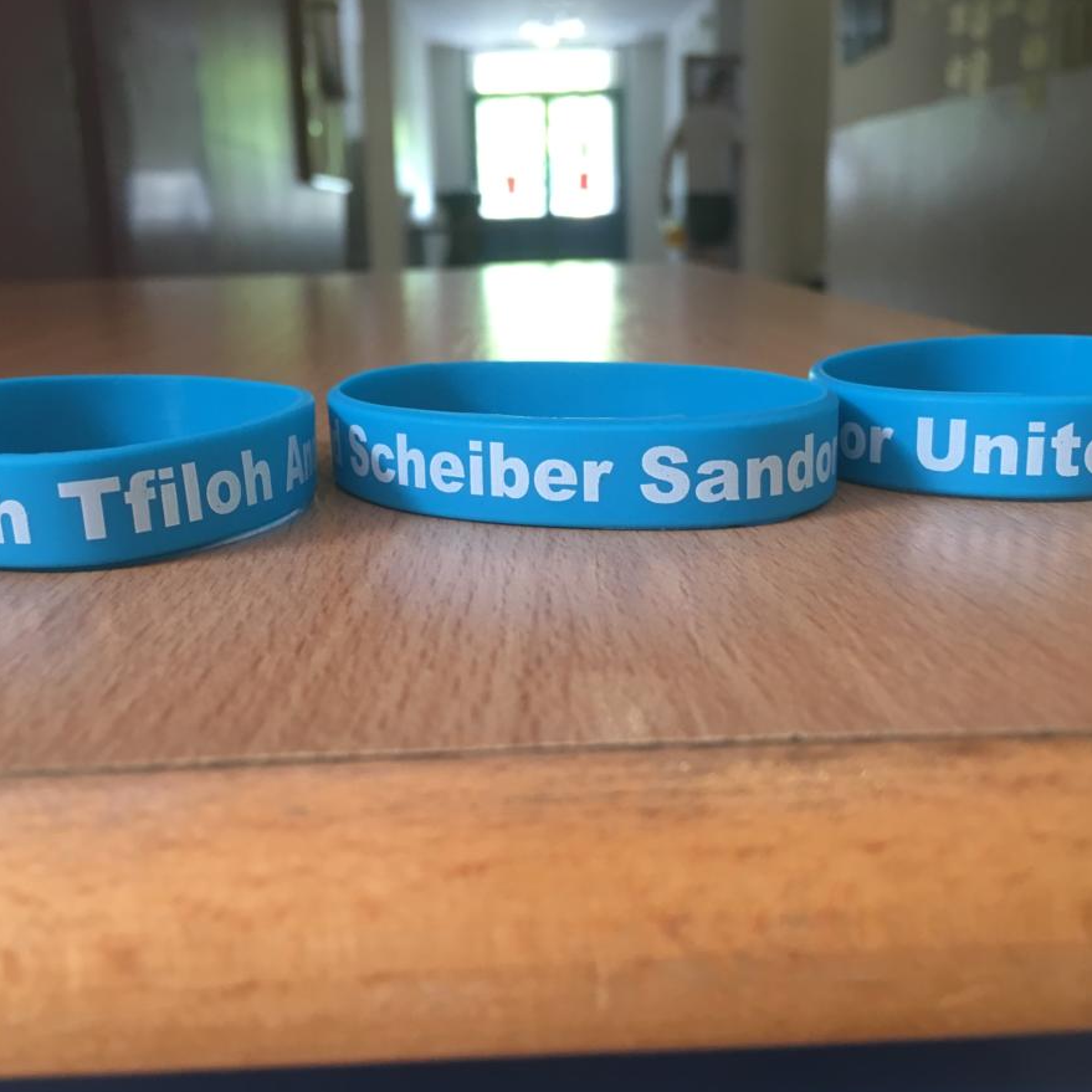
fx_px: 1249
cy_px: 547
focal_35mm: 35
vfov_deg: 47.2
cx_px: 519
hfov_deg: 47.2
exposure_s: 1/33
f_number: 2.2
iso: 100
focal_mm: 4.15
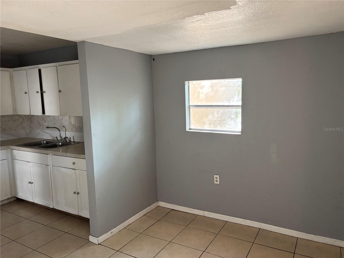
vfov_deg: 53.1
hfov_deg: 67.3
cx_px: 172
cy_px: 129
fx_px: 258
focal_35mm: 26
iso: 320
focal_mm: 5.96
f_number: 1.6
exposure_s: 1/60
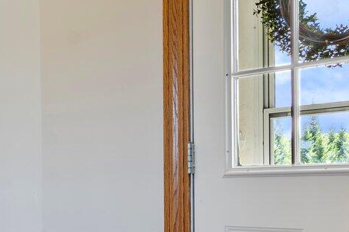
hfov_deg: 23.3
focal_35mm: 70
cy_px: 197
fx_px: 679
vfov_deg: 19.2
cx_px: -171
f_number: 9
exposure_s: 4
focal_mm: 16
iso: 50
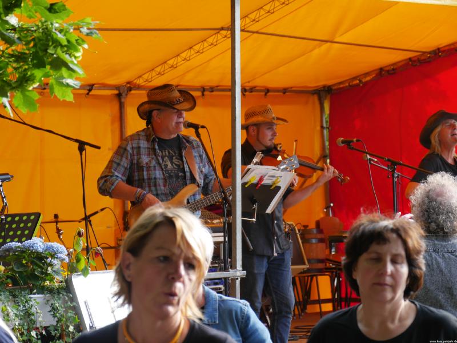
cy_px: 172
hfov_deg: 16.1
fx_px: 1611
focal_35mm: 122
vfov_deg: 12.1
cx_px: 228
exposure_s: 1/125
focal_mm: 61
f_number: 5.7
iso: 320
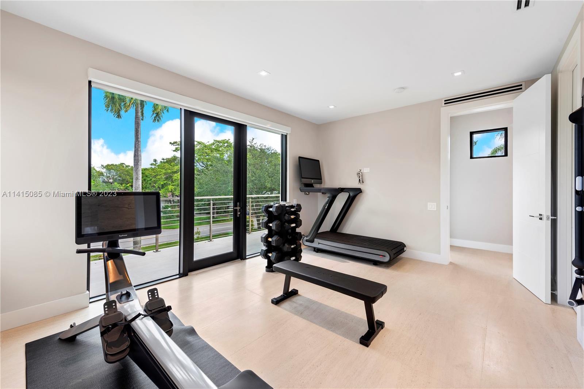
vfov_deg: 81.2
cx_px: 292
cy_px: 194
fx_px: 227
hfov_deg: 104.2
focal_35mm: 14
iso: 100
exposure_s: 1/15
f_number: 8
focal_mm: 14
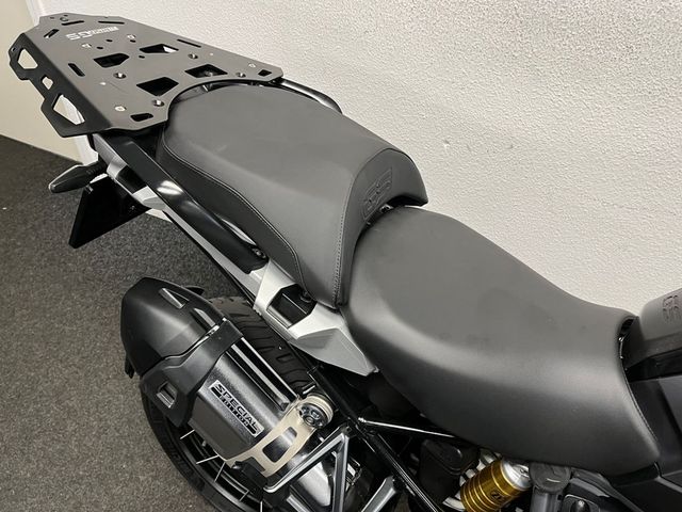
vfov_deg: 53.1
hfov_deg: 67.3
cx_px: 341
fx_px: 512
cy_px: 256
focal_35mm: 26
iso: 125
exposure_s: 1/50
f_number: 1.6
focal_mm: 5.1
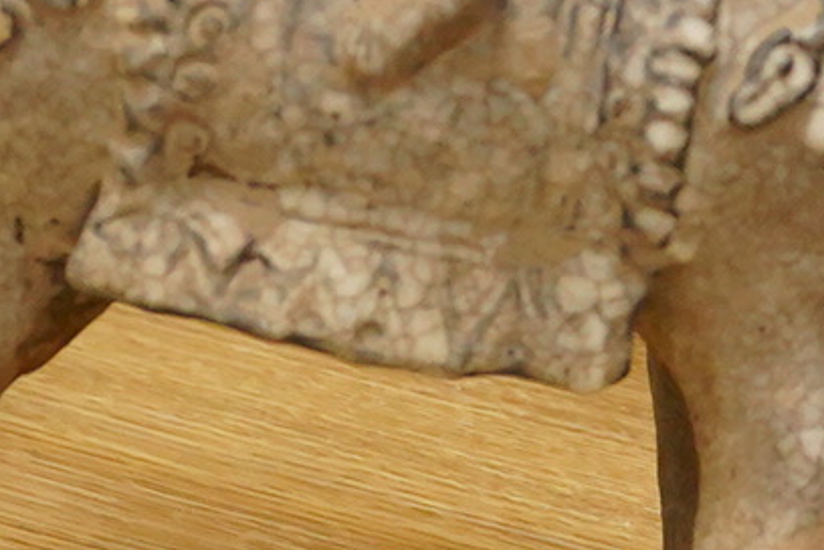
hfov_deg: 9.5
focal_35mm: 217
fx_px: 4967
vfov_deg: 6.3
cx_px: 321
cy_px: -192
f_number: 5
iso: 2500
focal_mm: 30
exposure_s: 1/400
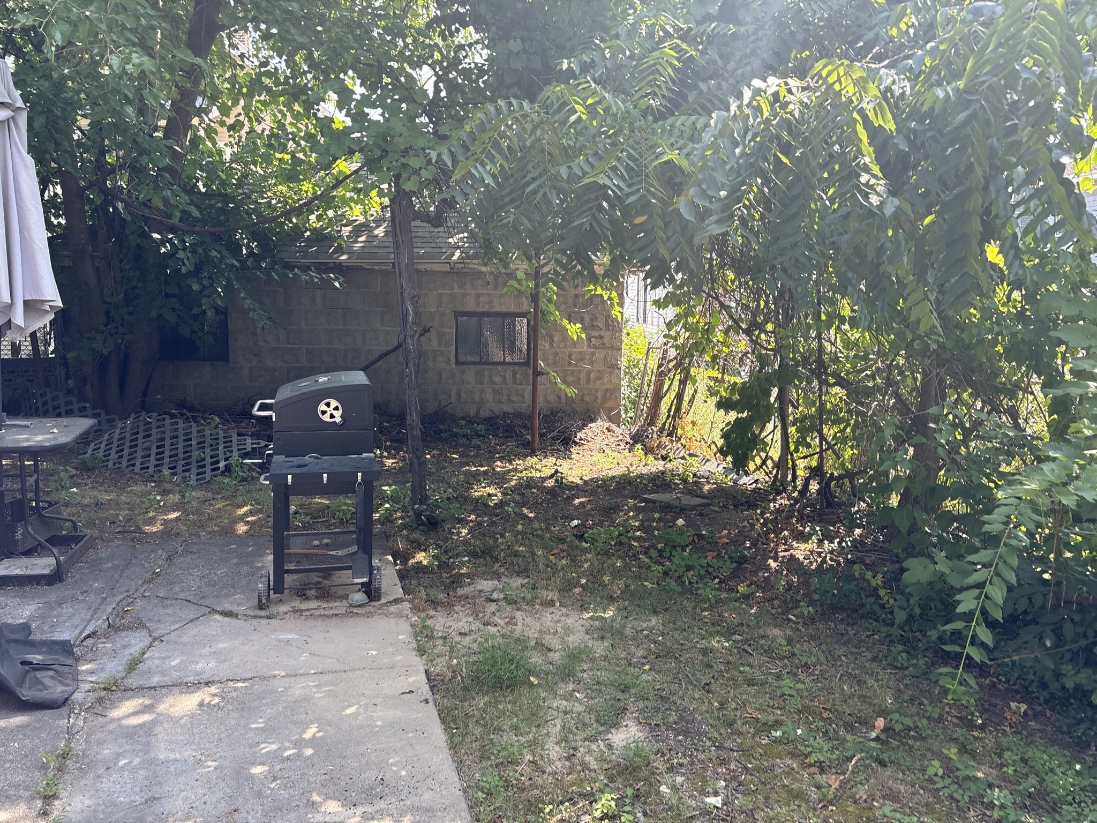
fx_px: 824
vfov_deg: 53.1
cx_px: 548
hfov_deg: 67.3
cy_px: 412
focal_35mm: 26
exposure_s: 1/233
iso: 40
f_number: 1.6
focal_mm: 5.96
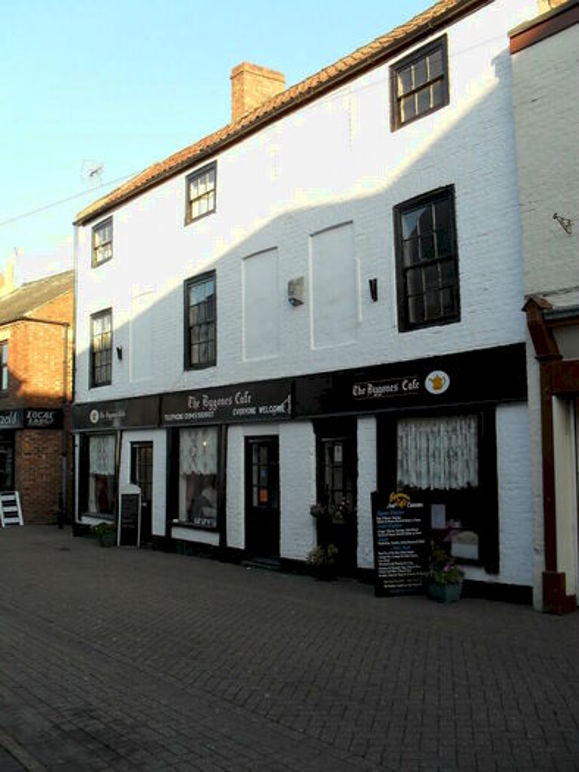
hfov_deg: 40.7
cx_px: 290
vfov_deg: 52.6
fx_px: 780
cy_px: 386
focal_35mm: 35
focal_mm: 6.3
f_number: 3.2
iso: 100
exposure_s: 1/250
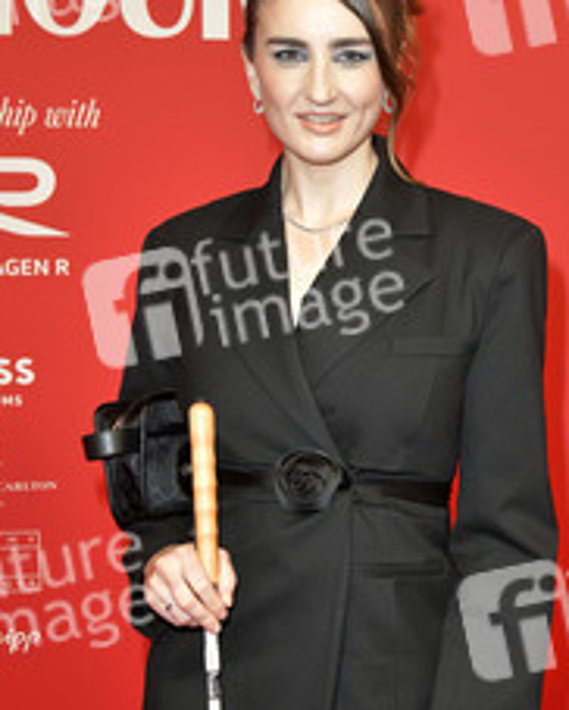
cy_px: 450
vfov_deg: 28.6
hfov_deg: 23.1
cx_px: 335
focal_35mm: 66
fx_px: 1387
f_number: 6.3
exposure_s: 1/250
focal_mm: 40
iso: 1600
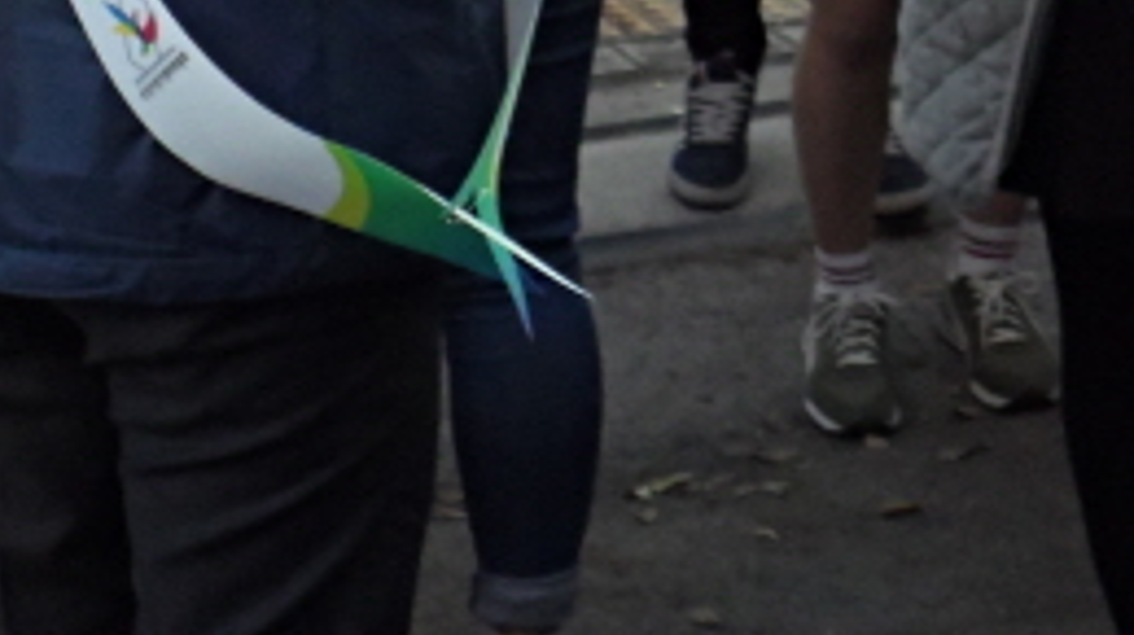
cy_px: -414
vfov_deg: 7.1
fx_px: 4986
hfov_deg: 12.9
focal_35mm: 166
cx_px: 981
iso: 640
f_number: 3.6
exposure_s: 1/350
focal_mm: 9.7
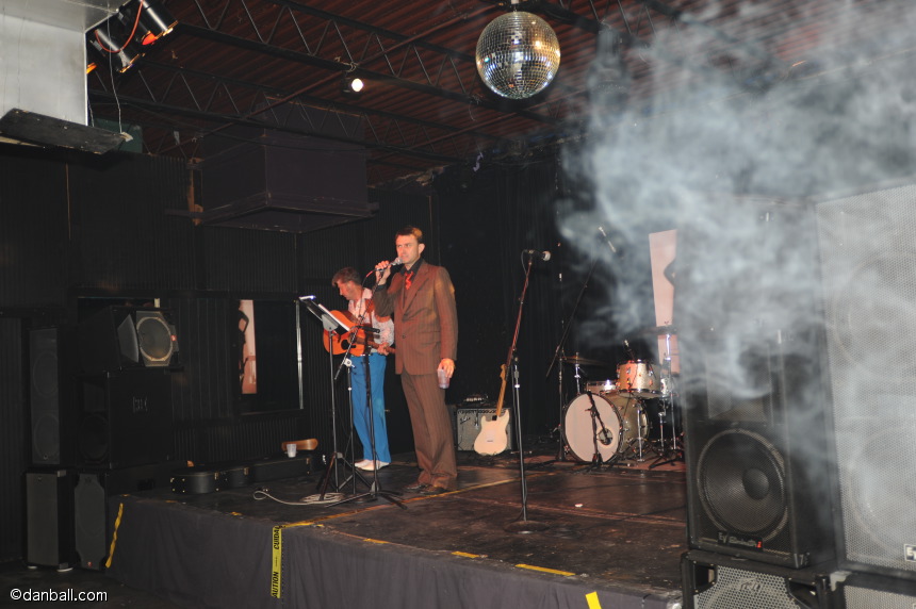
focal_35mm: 35
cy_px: 304
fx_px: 890
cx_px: 458
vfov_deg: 37.8
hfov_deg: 54.5
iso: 400
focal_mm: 35
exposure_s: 1/30
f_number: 2.8
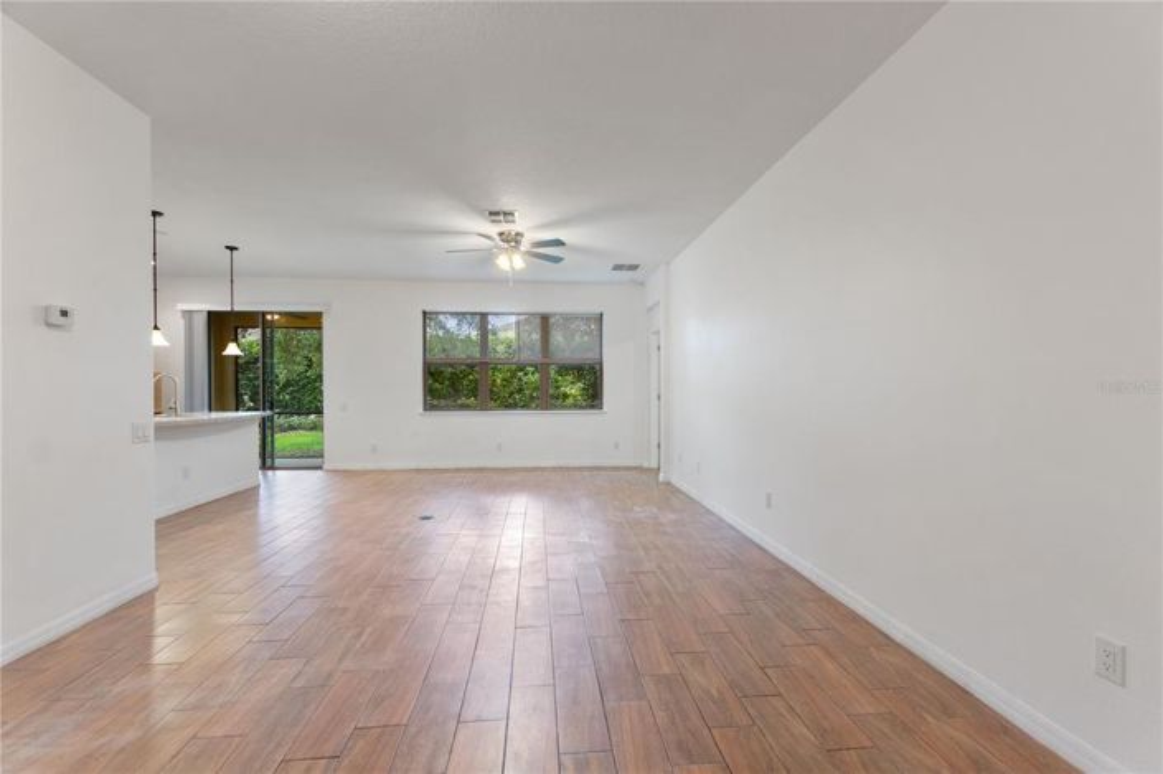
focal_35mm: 15
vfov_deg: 77.2
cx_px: 582
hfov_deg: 100.4
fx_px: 484
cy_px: 387
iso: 400
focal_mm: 10
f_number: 4.5
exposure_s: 1/6
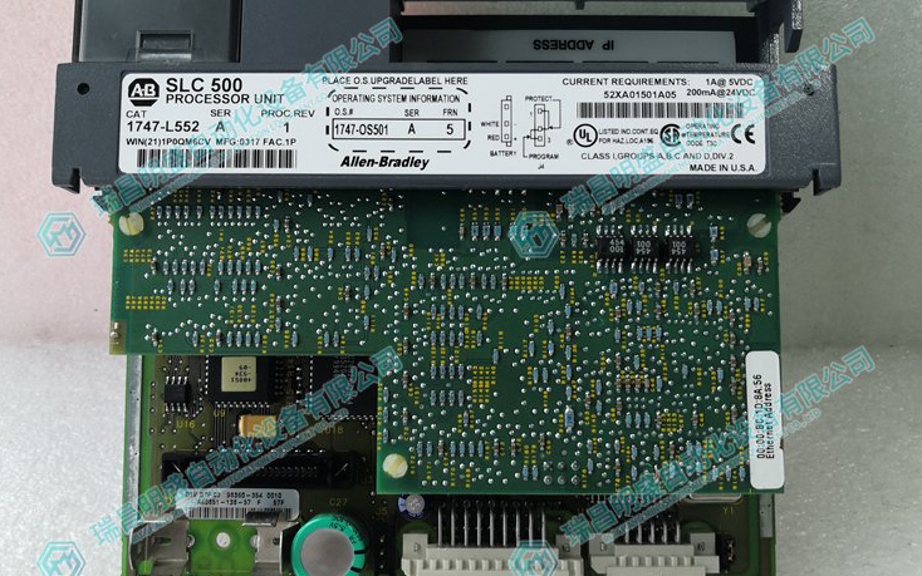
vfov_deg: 32.8
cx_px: 466
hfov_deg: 50.4
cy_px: 266
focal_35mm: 39
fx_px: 980
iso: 100
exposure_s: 1/100
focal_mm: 3.95
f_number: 1.8
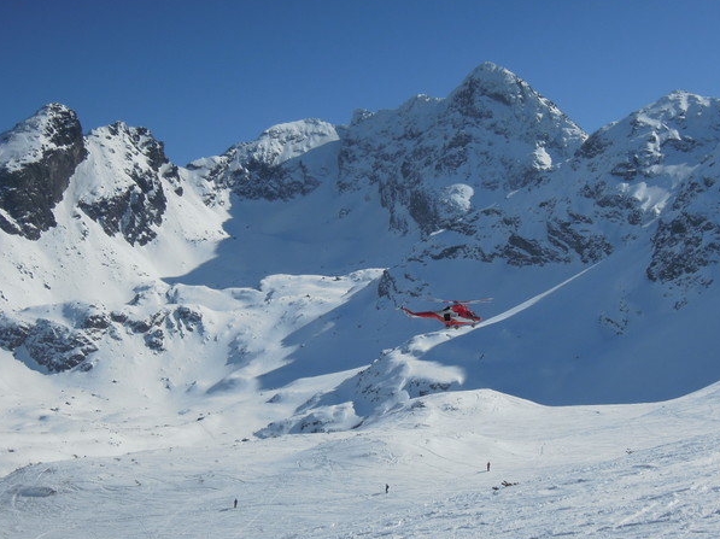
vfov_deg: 24.8
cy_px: 281
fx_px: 1226
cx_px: 340
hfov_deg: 32.7
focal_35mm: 59
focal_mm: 9.9
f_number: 6.3
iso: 160
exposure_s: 1/1250
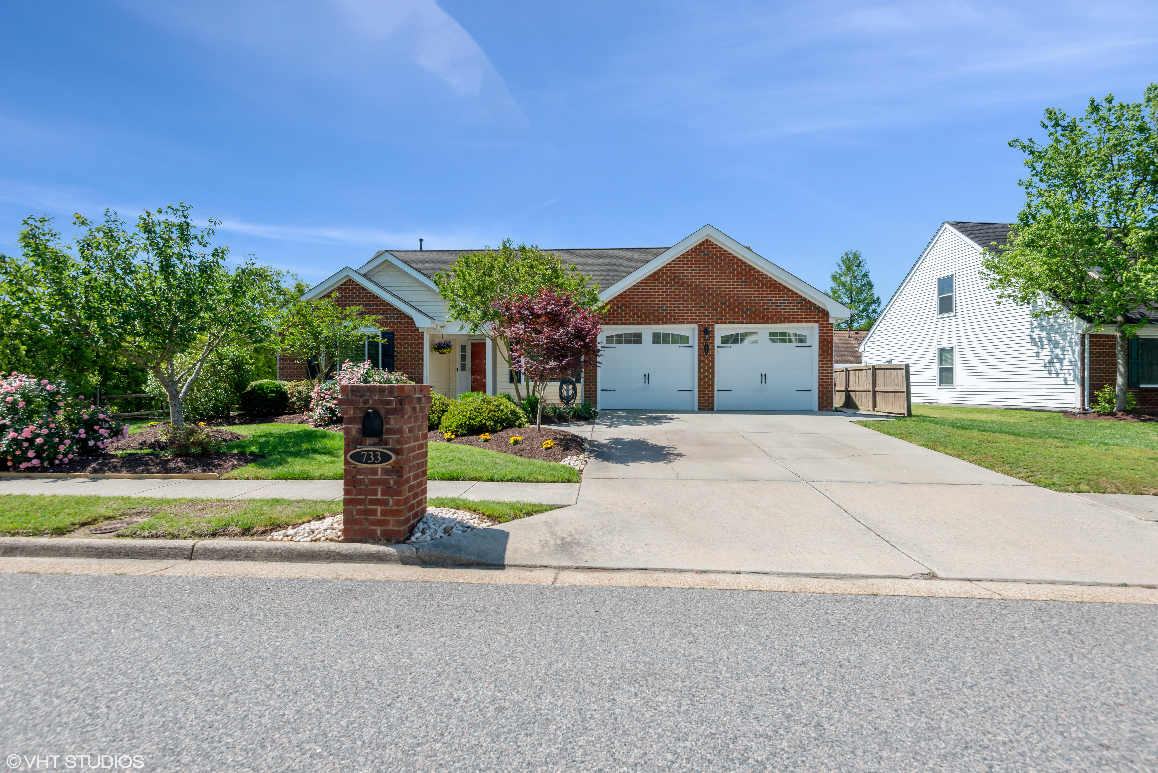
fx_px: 611
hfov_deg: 86.9
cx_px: 579
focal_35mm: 19
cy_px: 386
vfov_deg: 64.6
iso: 200
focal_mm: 19
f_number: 9
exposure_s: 1/400
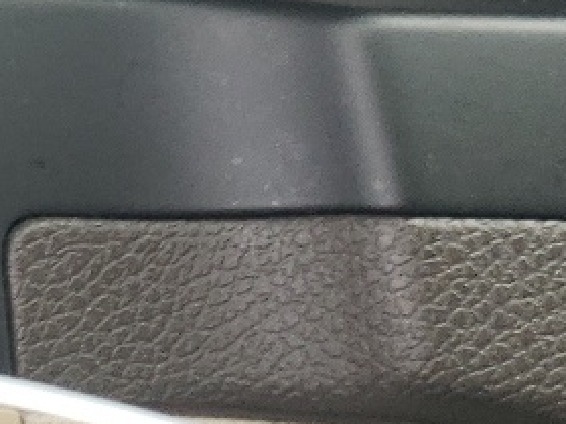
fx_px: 2435
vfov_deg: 8.8
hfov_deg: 10.8
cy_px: -692
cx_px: -880
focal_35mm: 149
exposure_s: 1/60.2
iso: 51
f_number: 1.5
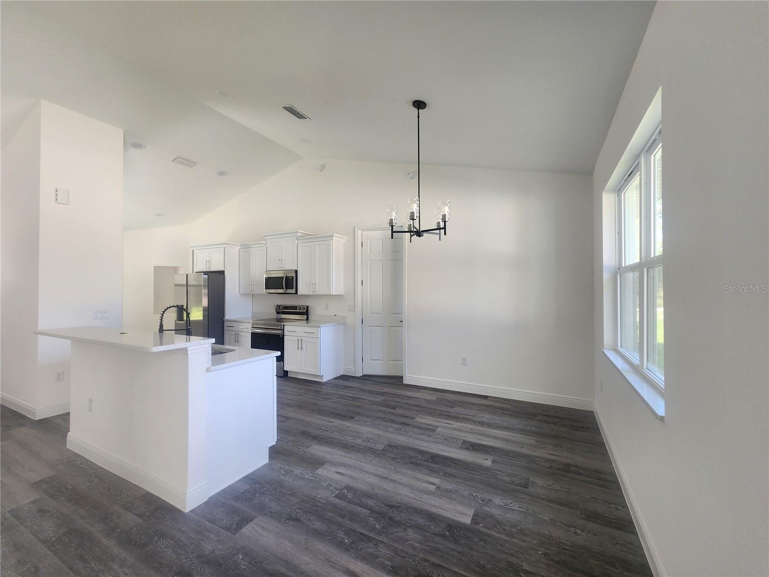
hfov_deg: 106.2
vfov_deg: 89.9
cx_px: 384
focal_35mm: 13
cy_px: 288
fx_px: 289
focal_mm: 2.2
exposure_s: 1/60
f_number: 2.2
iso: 100
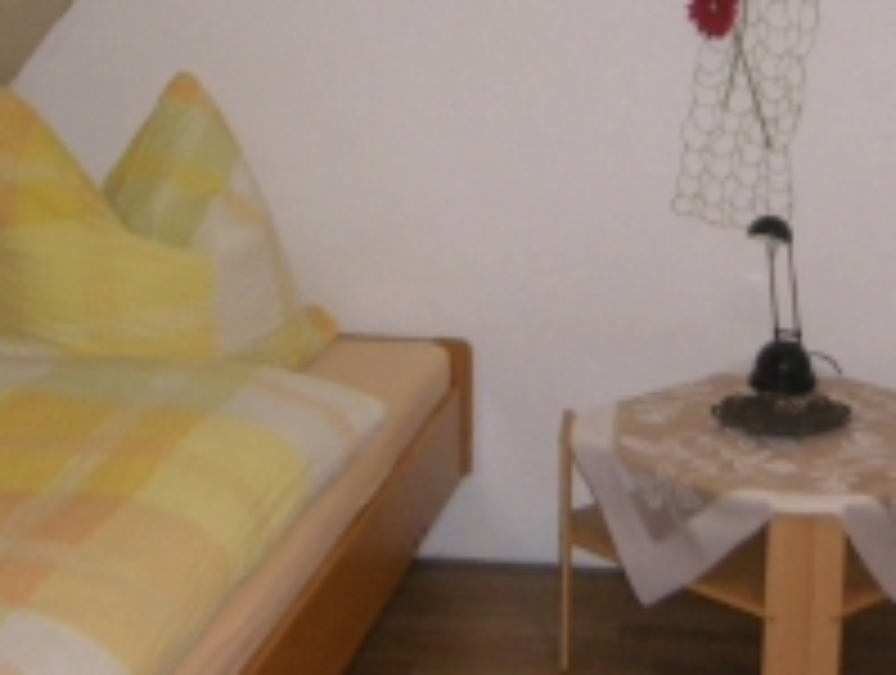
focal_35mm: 80
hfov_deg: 23.9
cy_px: 261
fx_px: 2074
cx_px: 738
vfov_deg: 18.5
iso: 400
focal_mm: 4.9
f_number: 2.6
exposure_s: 1/60
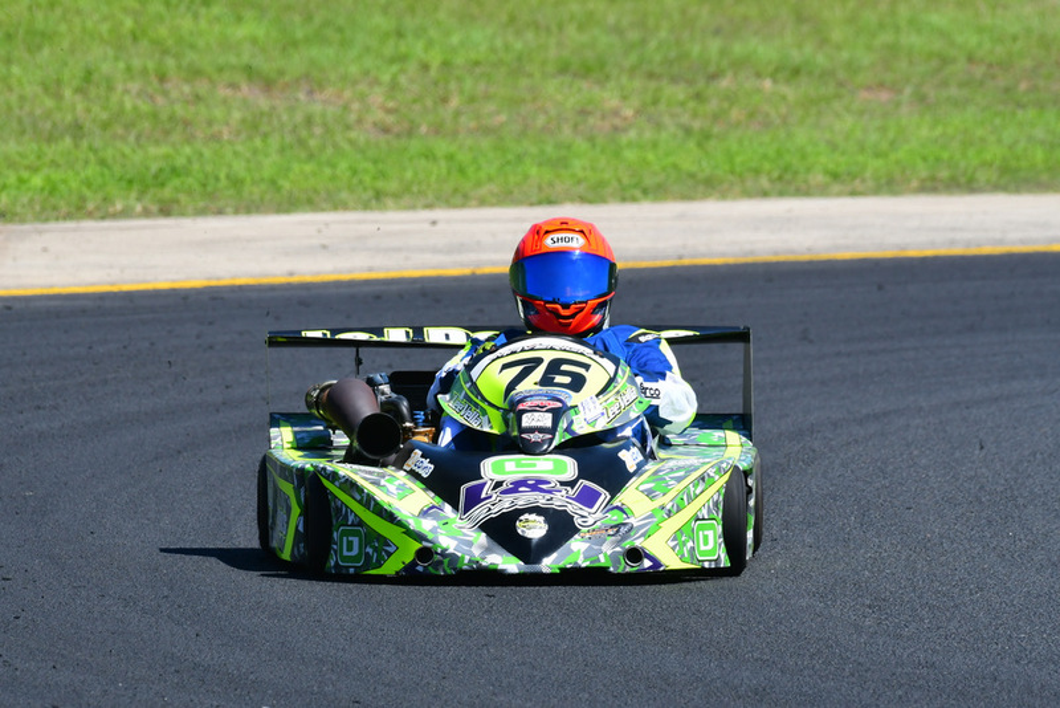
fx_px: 19881
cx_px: 530
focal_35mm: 675
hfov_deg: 3.1
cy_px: 354
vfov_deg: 2.0
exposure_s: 1/640
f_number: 11
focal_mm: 450
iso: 500
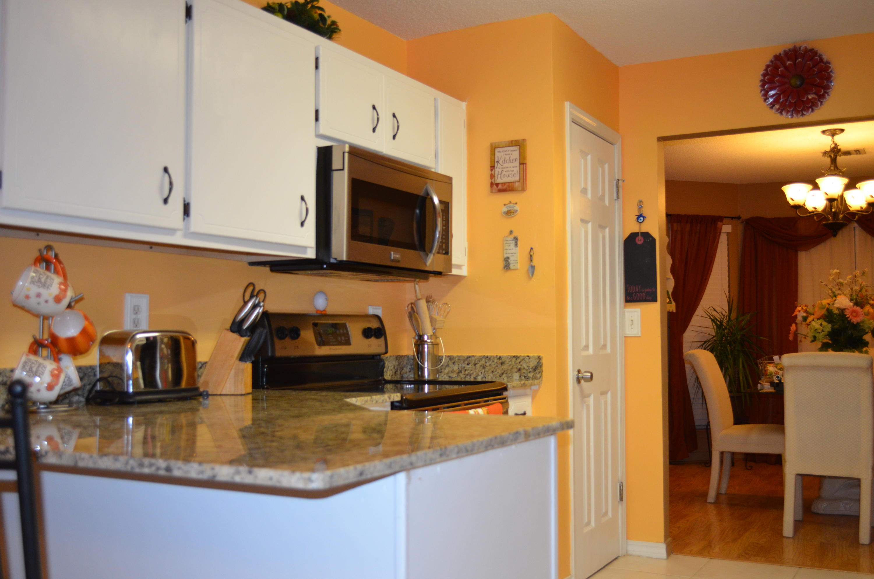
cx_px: 437
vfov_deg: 36.7
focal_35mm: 36
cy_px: 290
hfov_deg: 53.2
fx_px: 872
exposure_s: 1/60
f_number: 4
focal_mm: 24
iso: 900
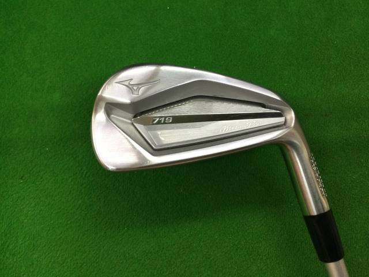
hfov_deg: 58.4
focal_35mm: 31
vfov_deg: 45.4
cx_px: 184
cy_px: 138
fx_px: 330
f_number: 2.4
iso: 64
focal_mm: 3.3
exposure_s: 1/30
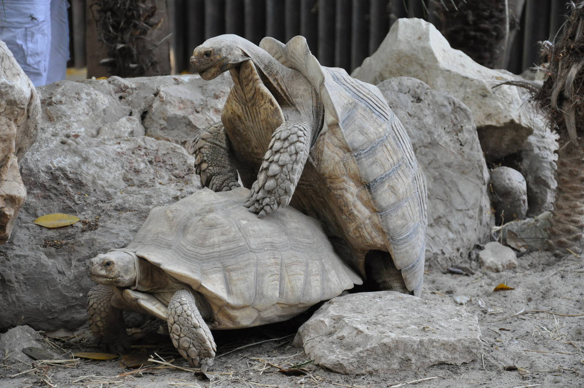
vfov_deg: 13.0
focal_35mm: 105
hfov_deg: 19.5
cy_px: 194
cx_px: 292
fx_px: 1701
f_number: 5.3
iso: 1100
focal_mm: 70
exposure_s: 1/125
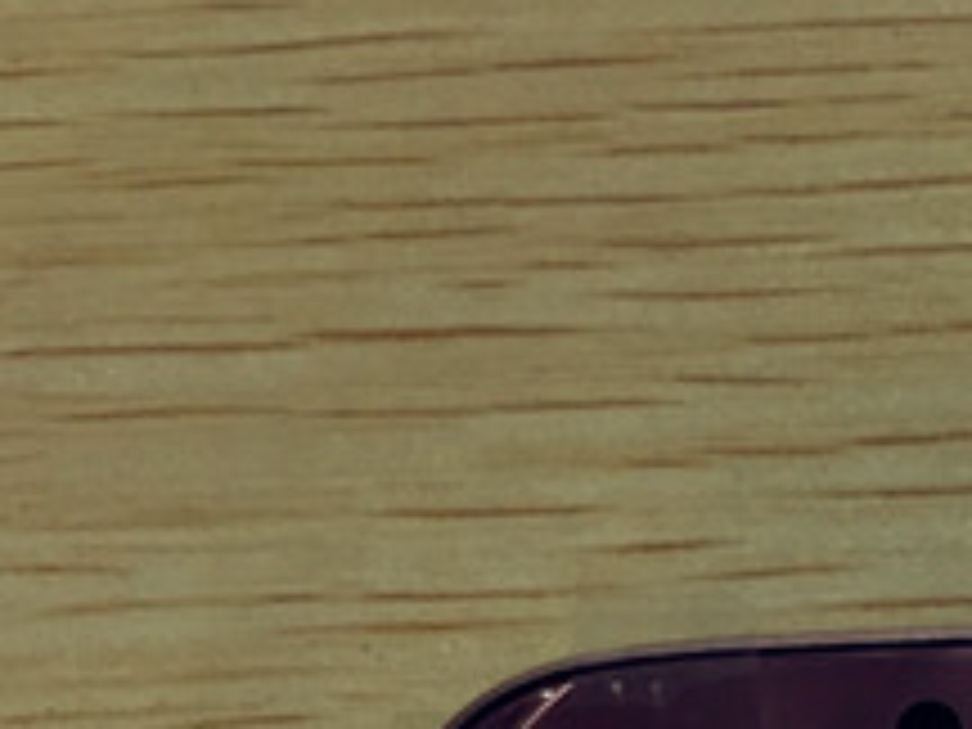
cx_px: 1251
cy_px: 1132
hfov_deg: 19.3
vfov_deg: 14.5
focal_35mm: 94
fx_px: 2639
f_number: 2.2
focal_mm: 4.15
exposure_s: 1/17
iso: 80
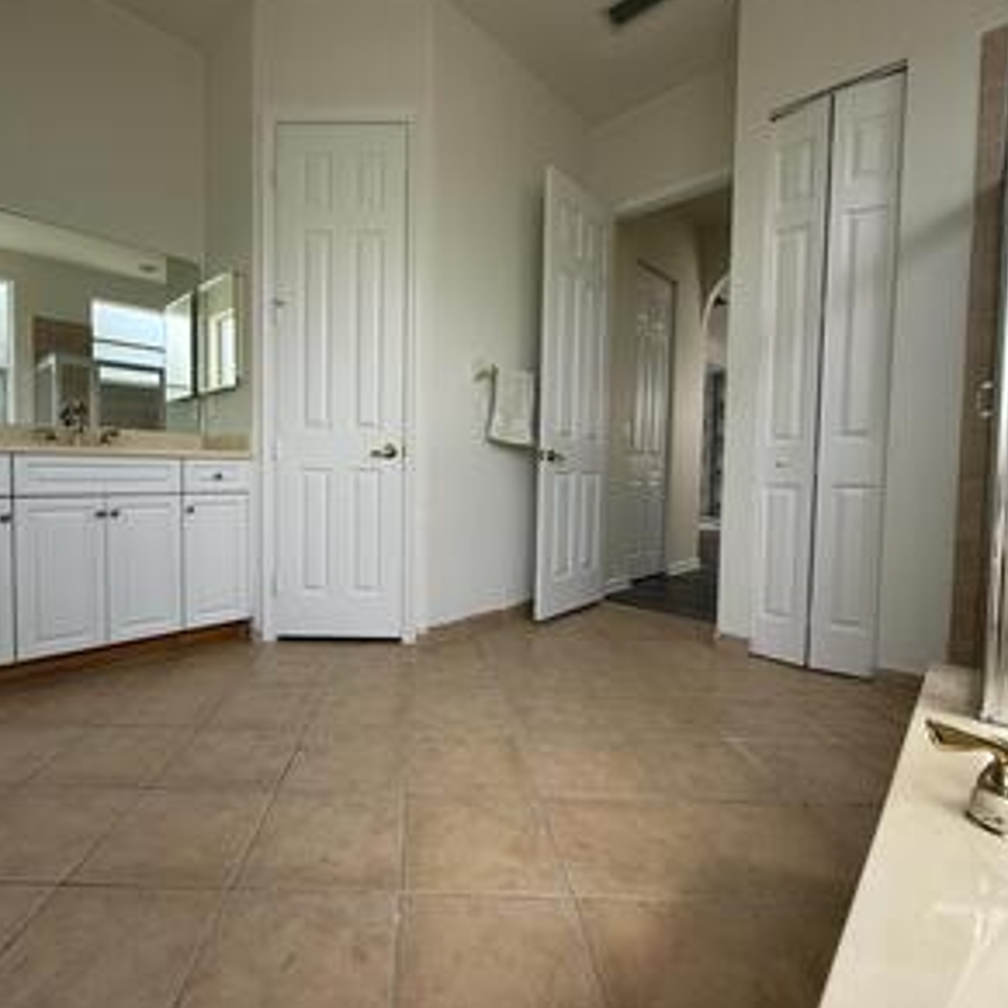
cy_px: 495
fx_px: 560
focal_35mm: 17
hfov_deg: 83.2
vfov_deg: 84.0
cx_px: 416
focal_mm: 2.22
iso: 64
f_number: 2.2
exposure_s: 1/318
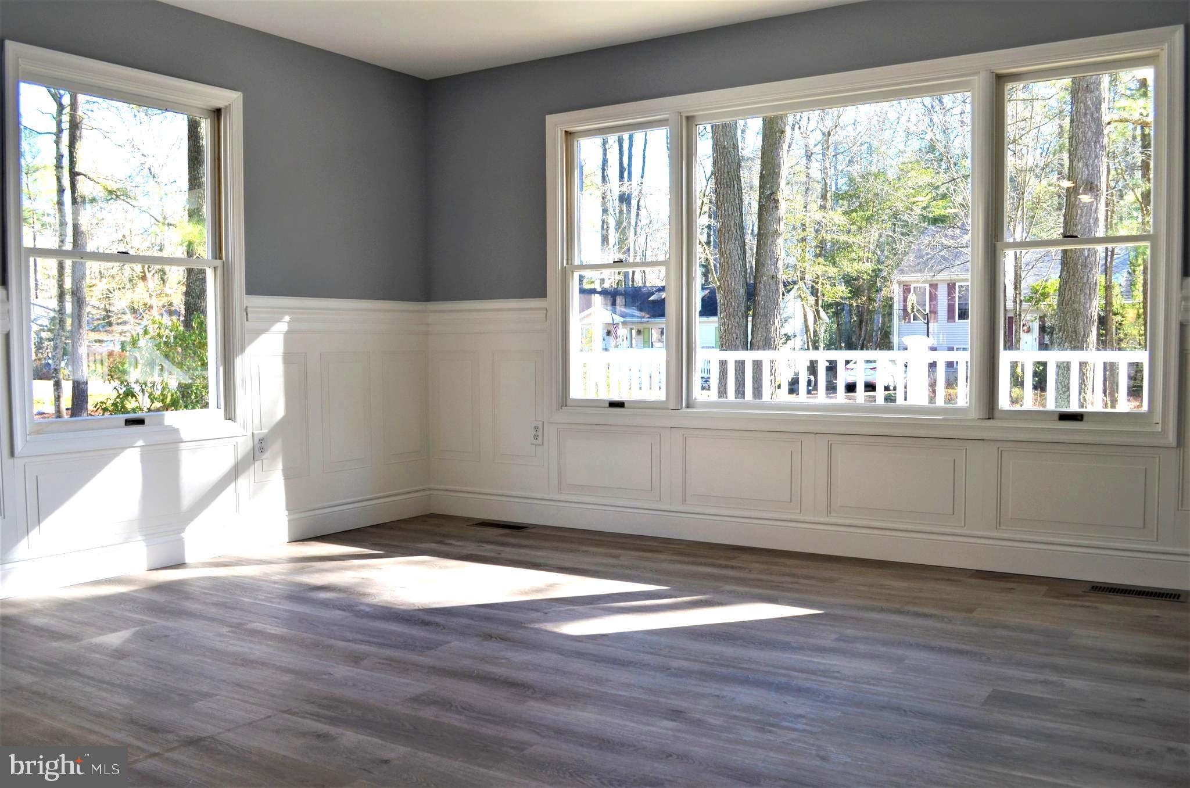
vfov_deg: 39.8
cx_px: 595
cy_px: 394
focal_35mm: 33
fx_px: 1088
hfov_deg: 57.3
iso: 200
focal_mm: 22
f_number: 5.6
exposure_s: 1/125
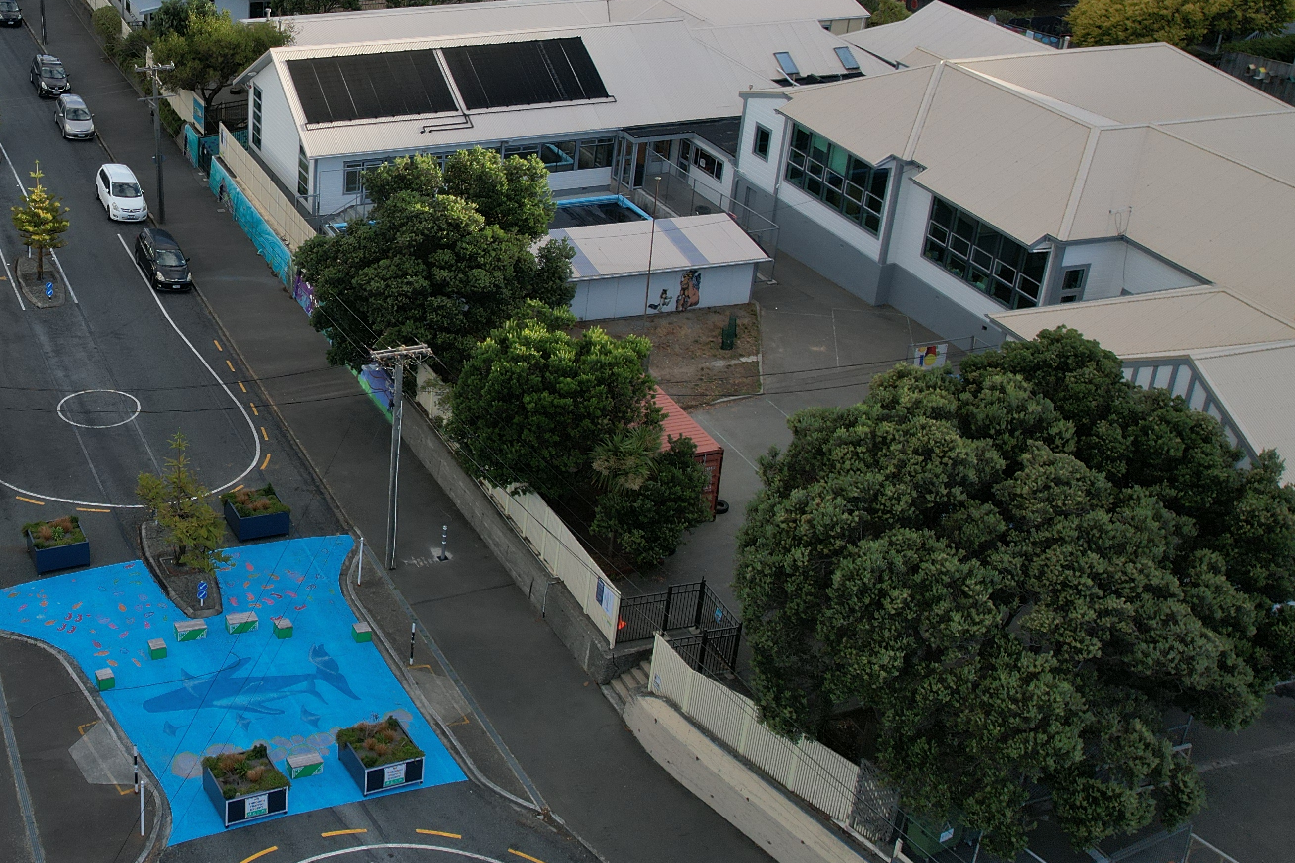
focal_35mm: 46
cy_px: 294
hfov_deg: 40.1
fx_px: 1655
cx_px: 174
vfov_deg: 29.1
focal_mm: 8.38
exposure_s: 1/800
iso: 110
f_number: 2.8
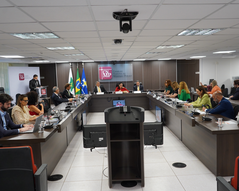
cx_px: 126
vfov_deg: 44.5
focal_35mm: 33
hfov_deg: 54.2
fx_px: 233
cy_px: 97
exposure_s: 1/160
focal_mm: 28
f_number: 4
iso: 1250
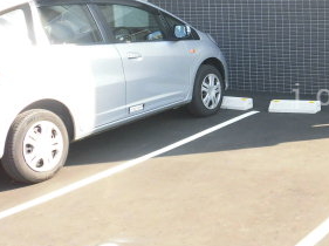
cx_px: 370
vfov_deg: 20.1
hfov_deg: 24.7
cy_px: 95
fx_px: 693
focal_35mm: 73
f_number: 3.5
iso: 100
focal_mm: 5.81
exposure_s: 1/125
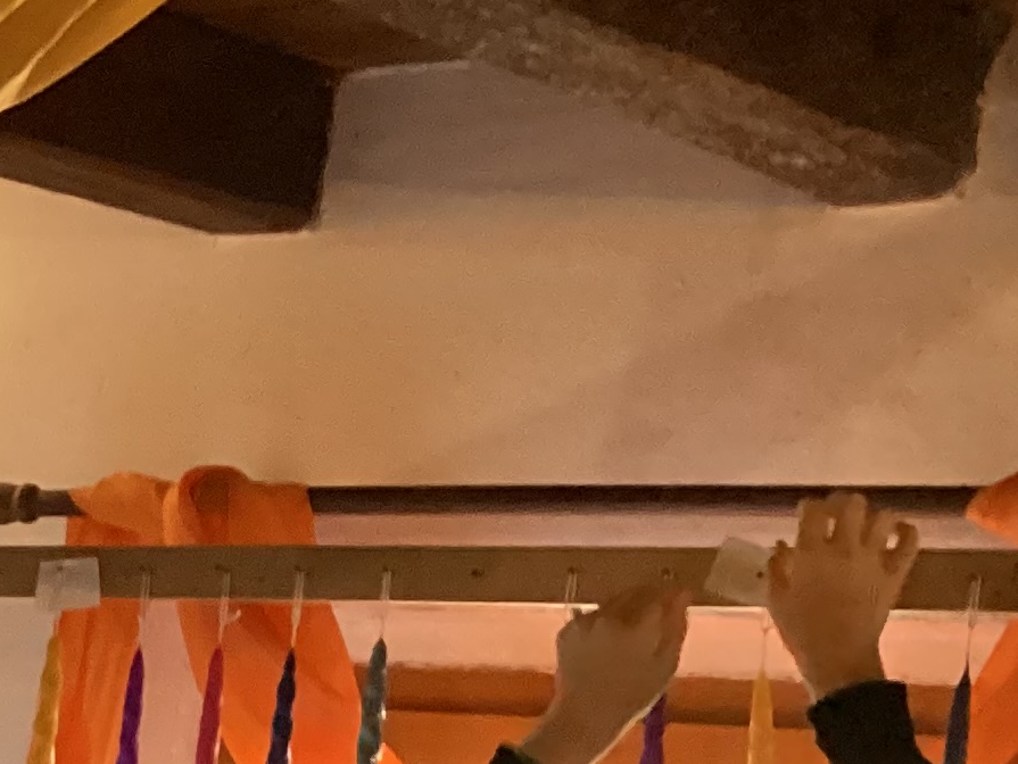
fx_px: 3324
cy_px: 1224
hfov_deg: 15.5
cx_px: -670
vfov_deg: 12.3
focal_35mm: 113
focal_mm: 3.3
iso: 320
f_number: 2.4
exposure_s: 1/50
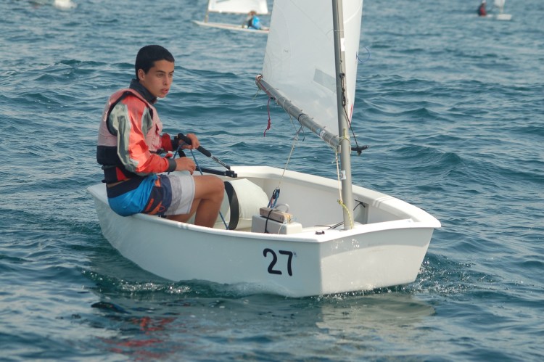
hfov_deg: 13.0
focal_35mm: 158
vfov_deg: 8.7
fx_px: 2378
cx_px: 272
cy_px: 181
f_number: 6.3
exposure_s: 1/640
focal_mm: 105
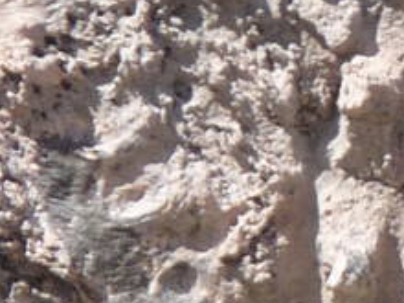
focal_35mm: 2040
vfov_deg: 0.7
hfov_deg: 1.0
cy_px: 62
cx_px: 940
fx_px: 23809
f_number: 4.9
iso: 100
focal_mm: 47
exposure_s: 1/320
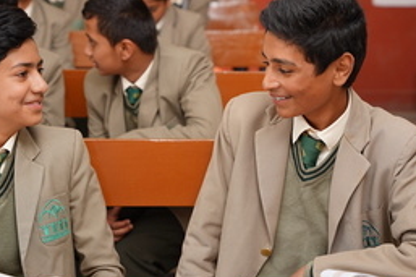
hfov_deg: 18.7
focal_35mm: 109
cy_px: 151
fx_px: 1259
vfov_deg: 12.5
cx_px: 168
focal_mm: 70
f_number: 4
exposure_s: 1/1000
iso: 800
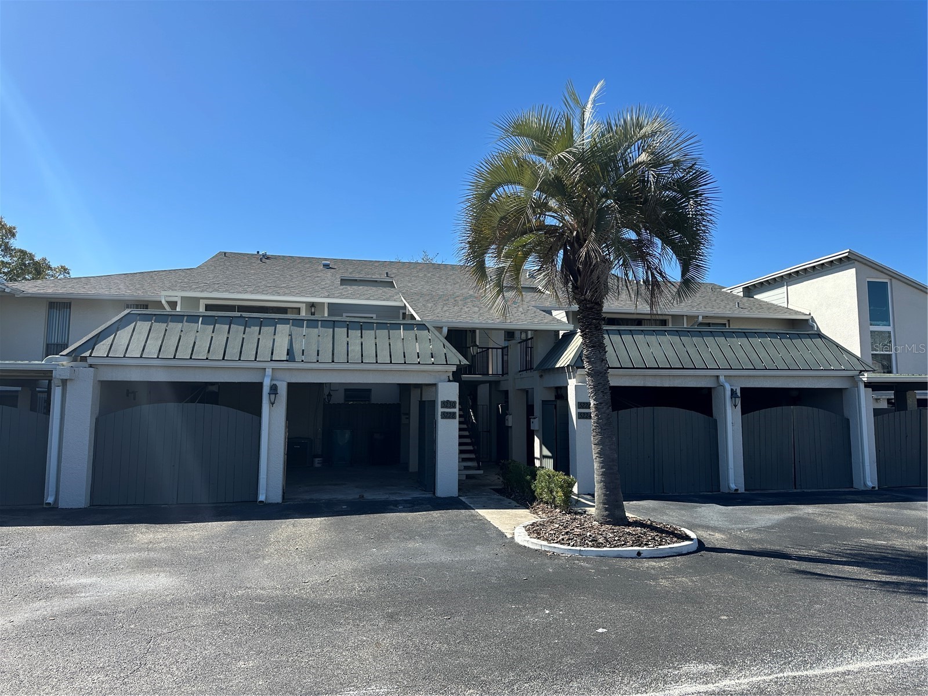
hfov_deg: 71.6
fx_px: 643
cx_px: 464
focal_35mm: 24
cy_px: 348
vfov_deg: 56.8
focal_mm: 6.86
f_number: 1.78
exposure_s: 1/3472
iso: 80
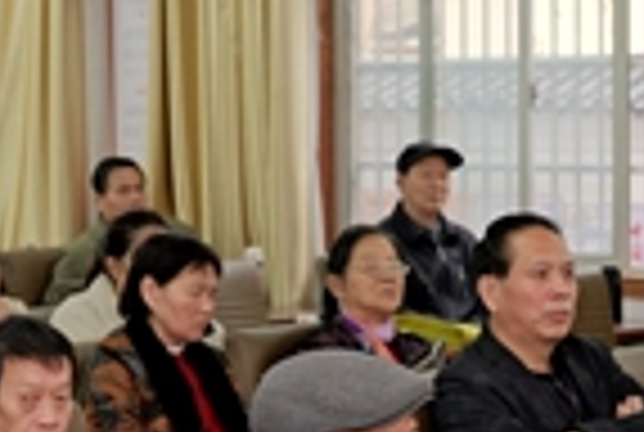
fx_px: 3101
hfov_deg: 11.8
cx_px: 194
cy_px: 340
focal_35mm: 173
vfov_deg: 8.0
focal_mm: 31
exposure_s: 1/160
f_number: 3.5
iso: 640
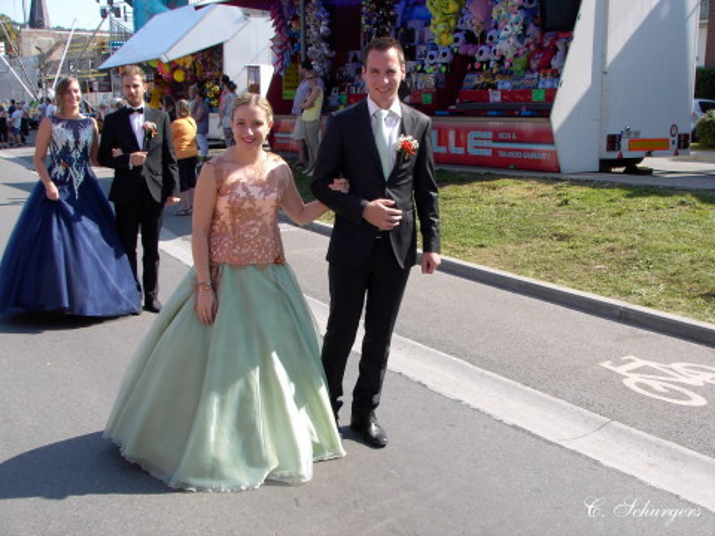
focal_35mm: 40
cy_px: 268
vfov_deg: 36.0
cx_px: 358
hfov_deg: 46.8
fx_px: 826
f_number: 4.5
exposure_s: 1/220
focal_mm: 6.2
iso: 70
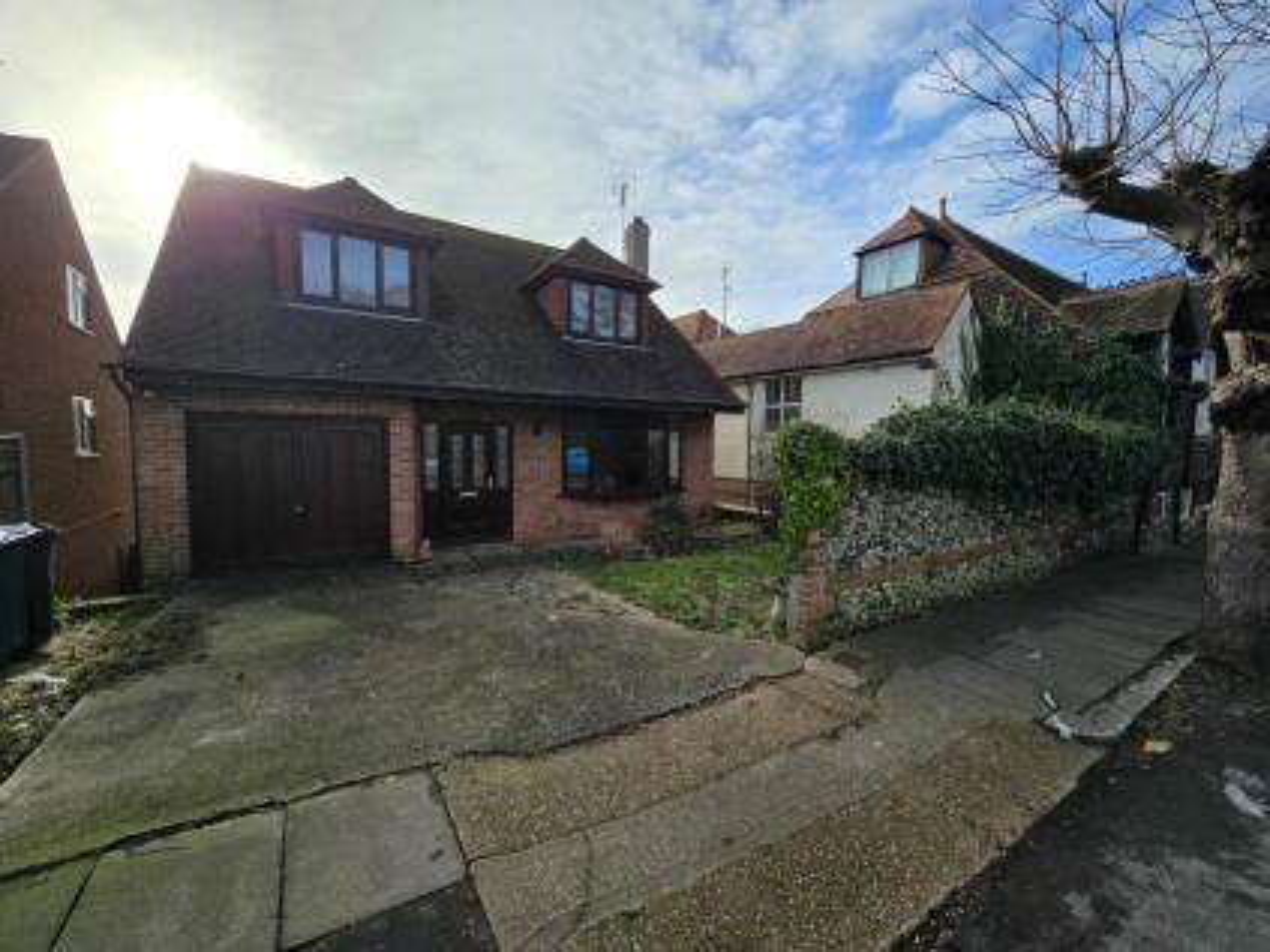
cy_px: 476
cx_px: 635
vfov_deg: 89.9
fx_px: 477
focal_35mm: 13
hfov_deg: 106.2
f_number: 2.2
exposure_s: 1/2088
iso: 50
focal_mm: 2.2
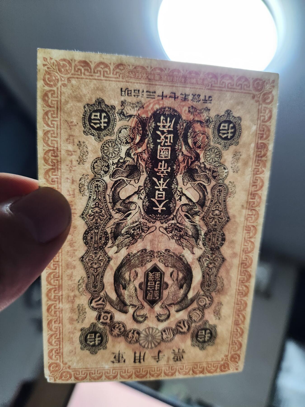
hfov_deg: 58.9
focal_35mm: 23
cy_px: 204
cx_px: 152
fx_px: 270
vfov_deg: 73.9
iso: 640
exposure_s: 1/100
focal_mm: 5.4
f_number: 1.8
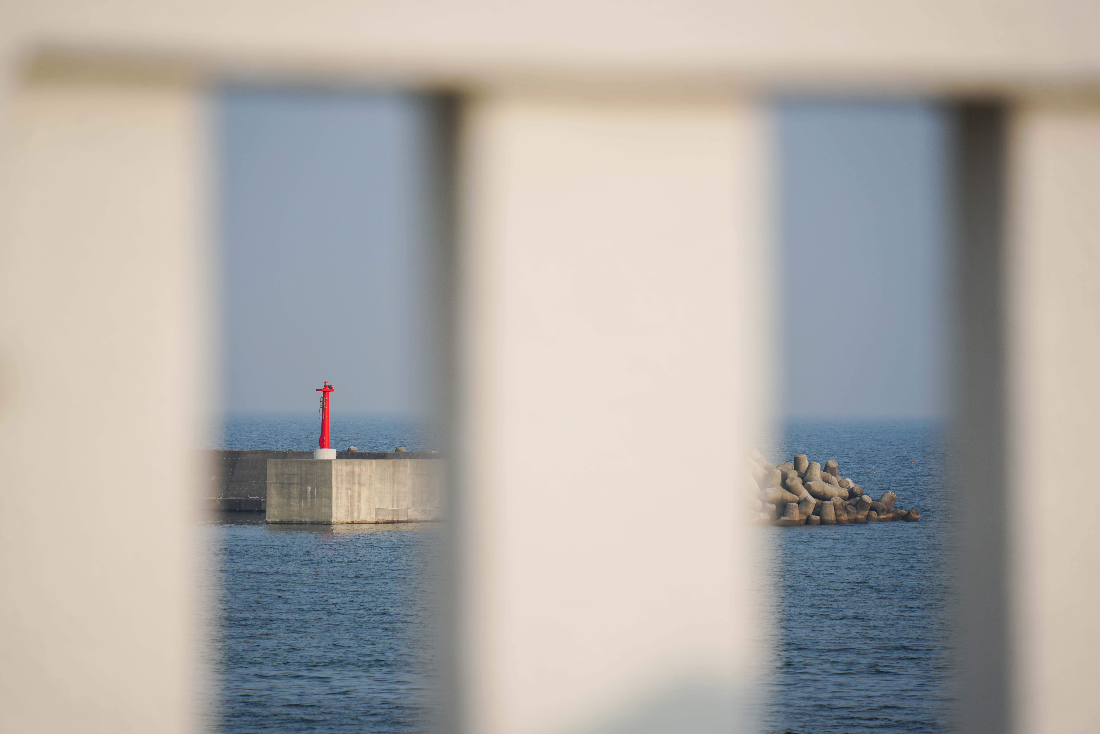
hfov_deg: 10.3
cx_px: 550
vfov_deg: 6.9
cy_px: 367
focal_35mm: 200
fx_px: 6111
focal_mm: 200
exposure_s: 1/750
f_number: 5.6
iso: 100
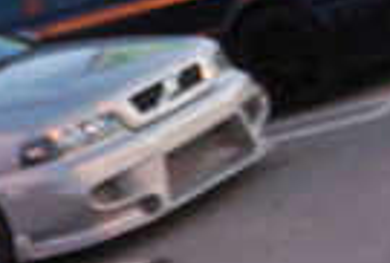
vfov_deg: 7.0
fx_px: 2163
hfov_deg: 9.9
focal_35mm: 199
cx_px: -220
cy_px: 121
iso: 400
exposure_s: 1/13
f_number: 4.2
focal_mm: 28
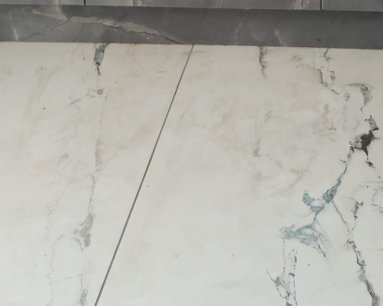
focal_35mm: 128
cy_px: -382
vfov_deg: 10.6
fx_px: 1451
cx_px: 258
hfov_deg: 15.0
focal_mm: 5.54
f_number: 1.8
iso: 125
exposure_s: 1/50
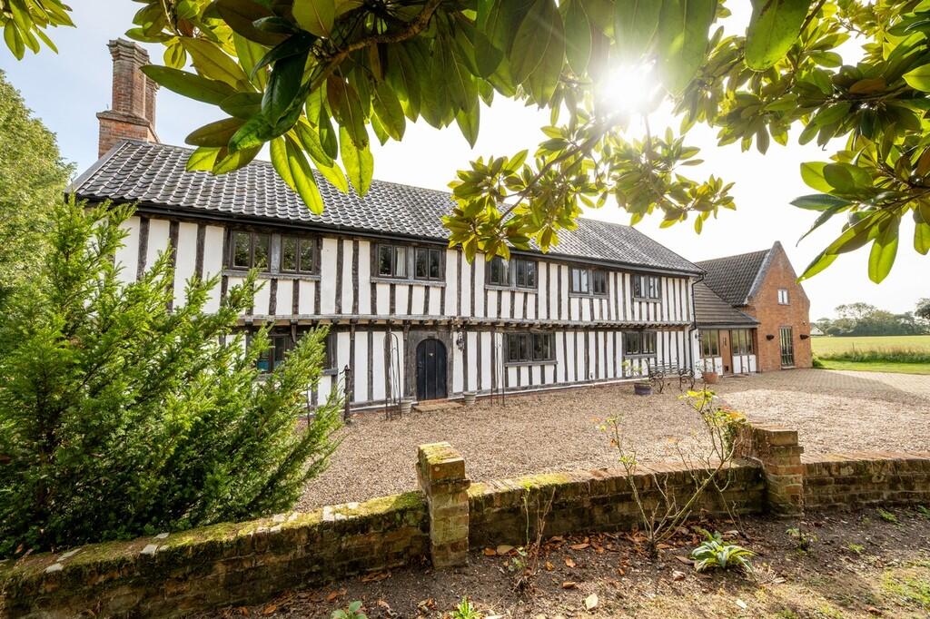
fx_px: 387
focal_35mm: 15
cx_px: 465
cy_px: 310
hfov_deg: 100.4
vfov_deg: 77.3
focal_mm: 9.7
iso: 160
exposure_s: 1/100
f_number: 8
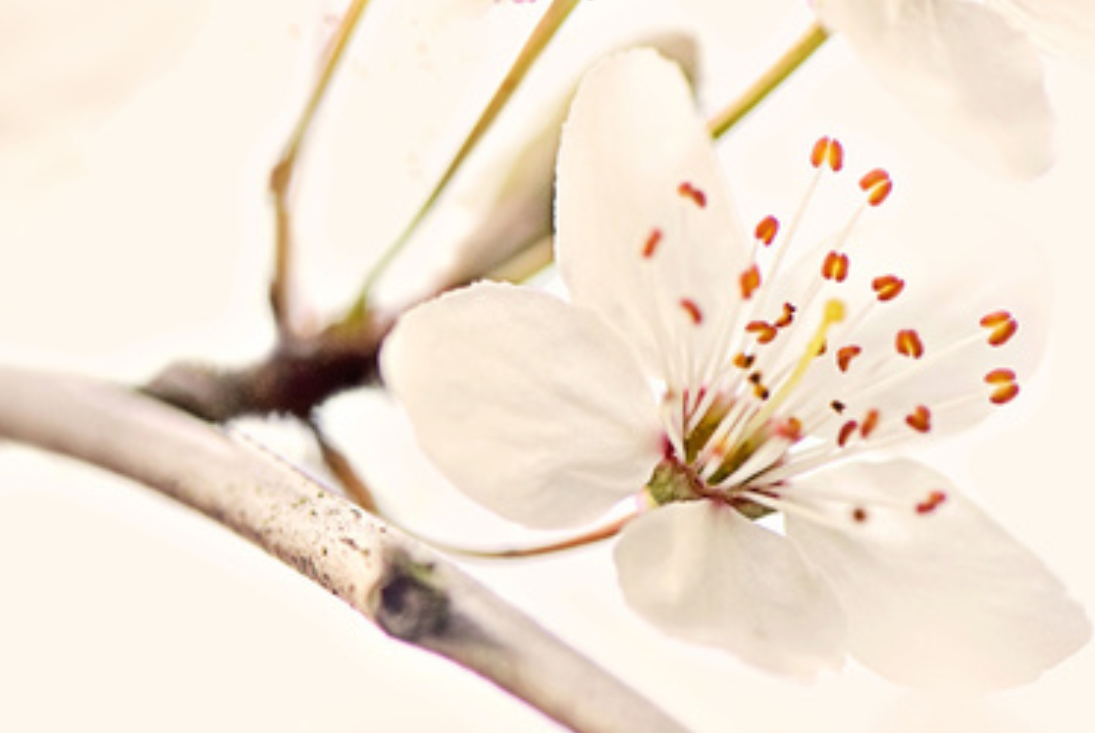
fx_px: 8587
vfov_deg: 4.9
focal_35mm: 282
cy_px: 277
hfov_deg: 7.3
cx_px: 383
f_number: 5.6
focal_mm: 105
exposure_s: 1/200
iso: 200
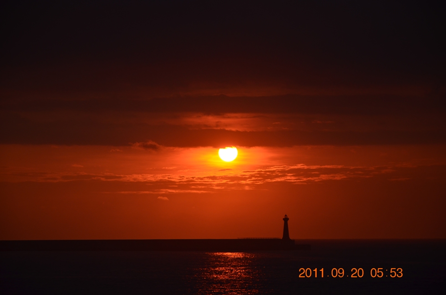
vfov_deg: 8.7
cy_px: 148
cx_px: 223
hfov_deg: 13.1
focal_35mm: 158
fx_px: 1947
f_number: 6.3
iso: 200
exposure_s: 1/640
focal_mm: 105
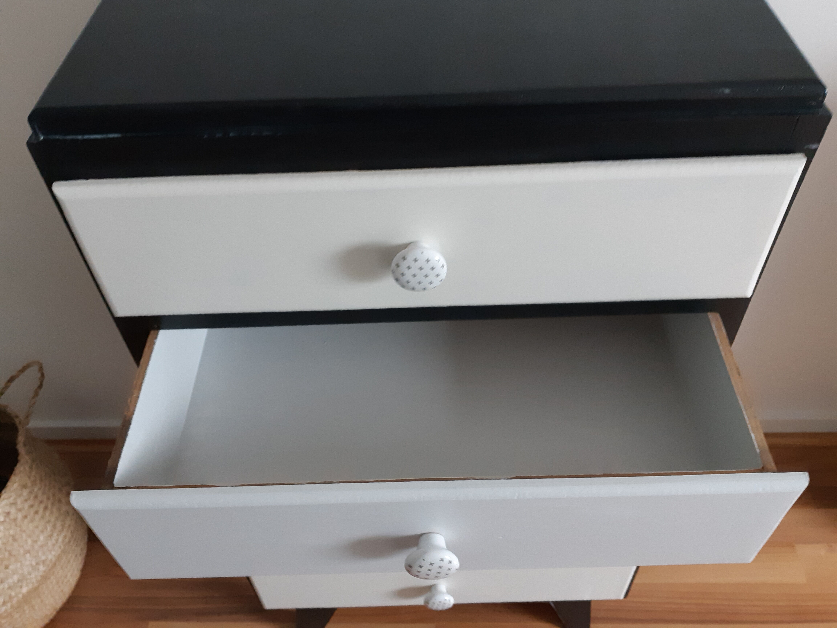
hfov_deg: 67.3
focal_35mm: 26
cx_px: 418
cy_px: 314
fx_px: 629
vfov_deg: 53.1
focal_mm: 3.93
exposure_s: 1/60
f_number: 1.7
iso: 250
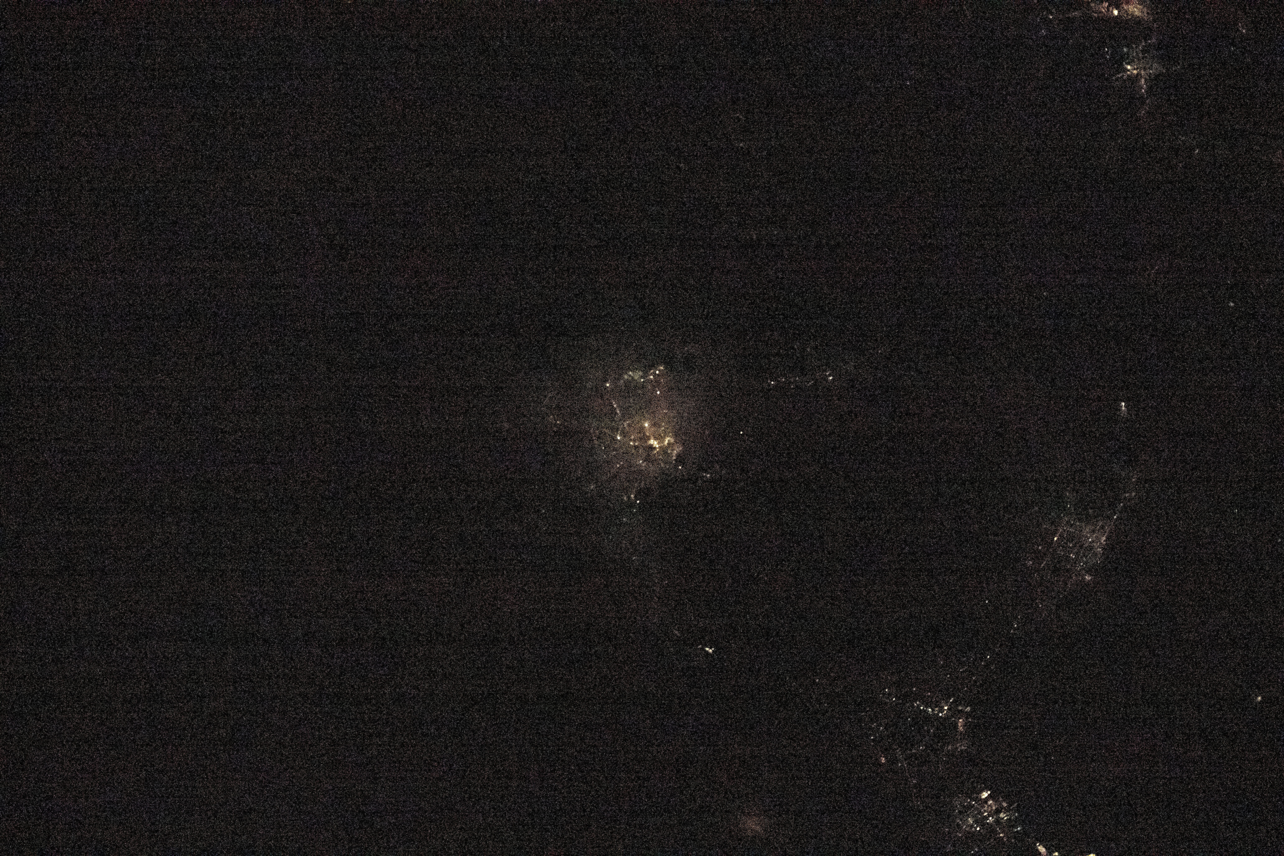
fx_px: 7133
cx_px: 642
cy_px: 428
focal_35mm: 200
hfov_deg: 10.3
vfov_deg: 6.9
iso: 25600
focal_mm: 200
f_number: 2
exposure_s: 1/250
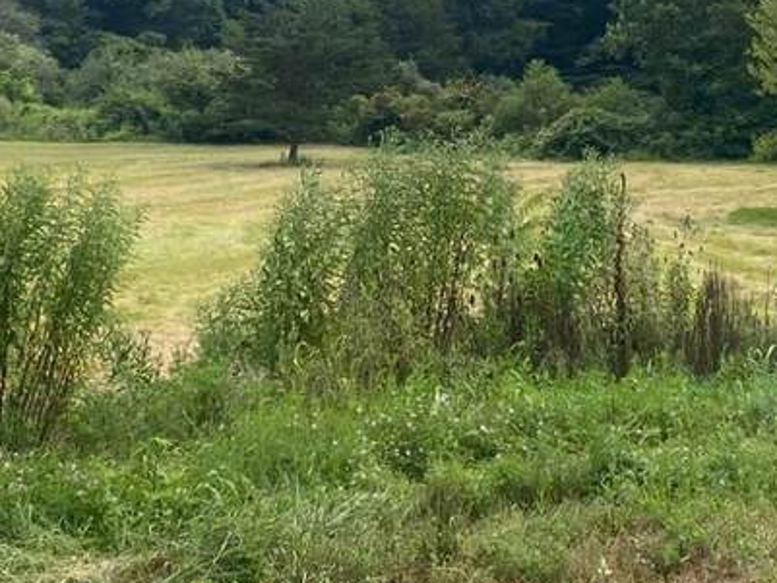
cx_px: 461
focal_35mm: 83
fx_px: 1864
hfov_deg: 23.5
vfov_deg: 17.7
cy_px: 145
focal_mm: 4.25
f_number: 1.8
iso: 32
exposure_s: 1/3125
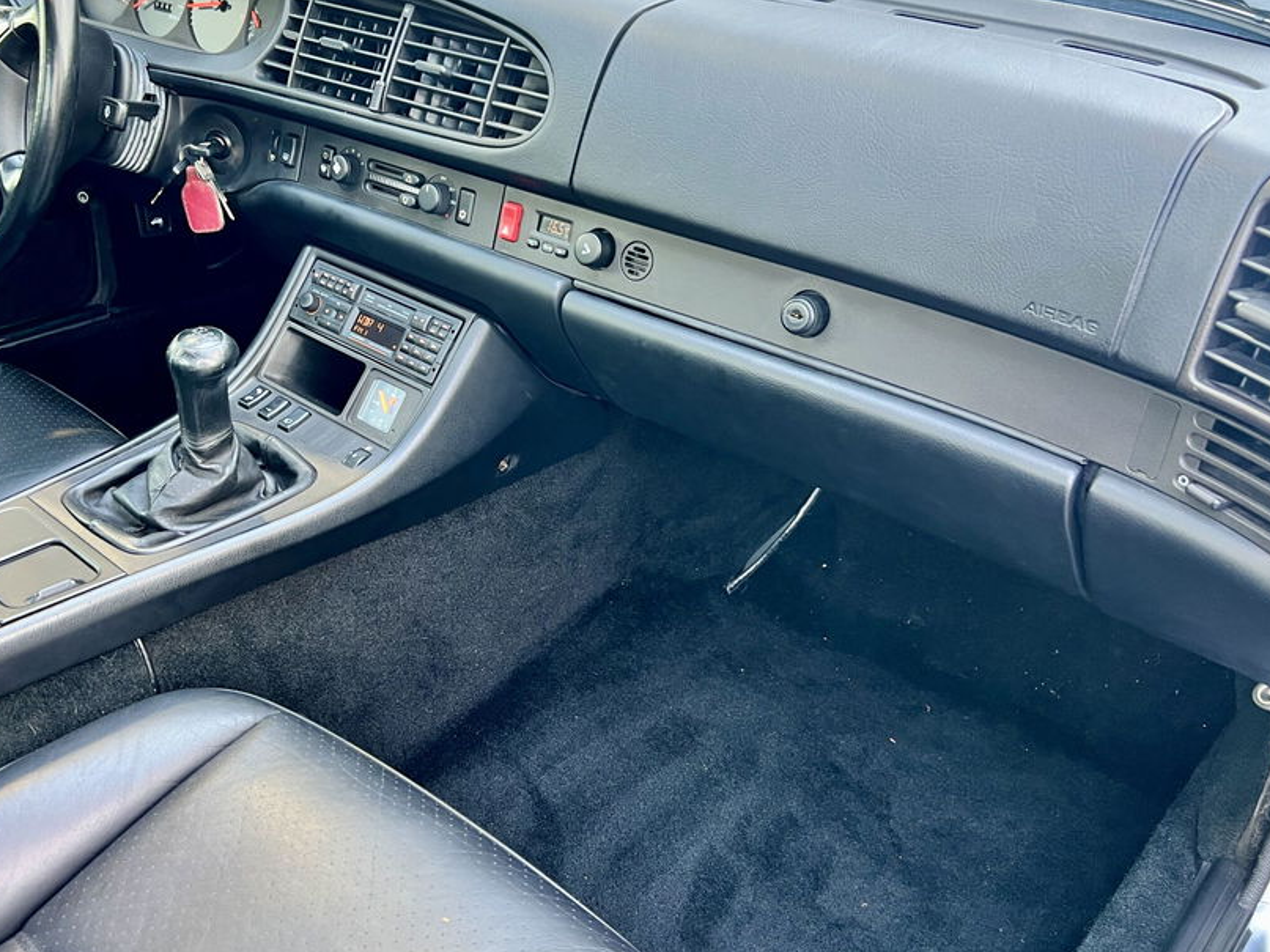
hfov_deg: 54.8
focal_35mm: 33
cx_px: 482
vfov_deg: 42.9
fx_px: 1211
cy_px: 426
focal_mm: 5.7
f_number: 1.5
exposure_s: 1/60
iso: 160
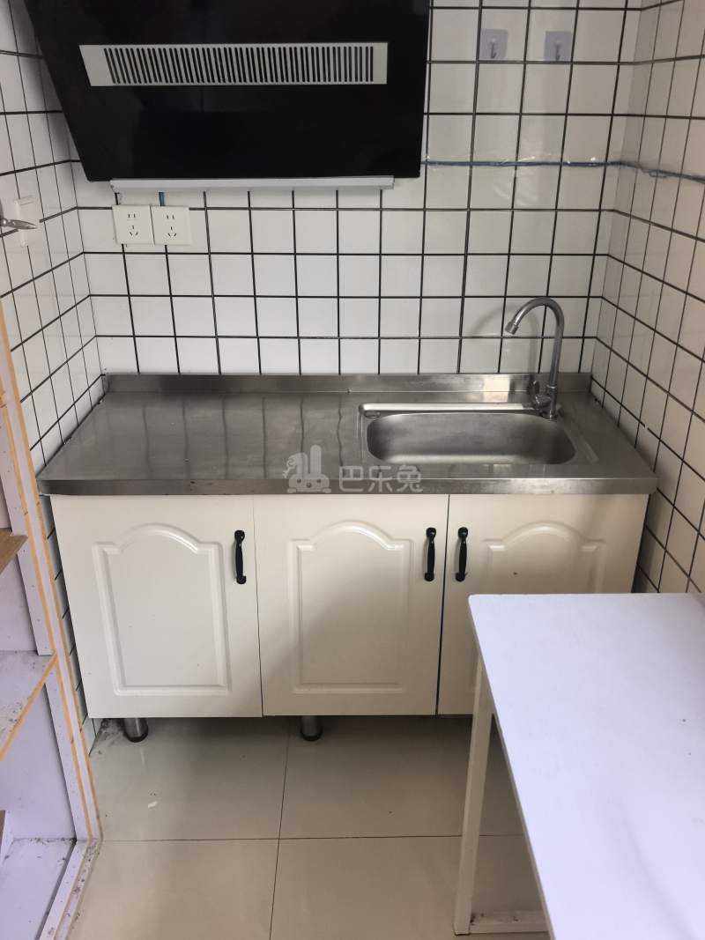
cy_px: 470
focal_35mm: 27
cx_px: 352
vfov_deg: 65.3
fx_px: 733
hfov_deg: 51.3
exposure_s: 1/100
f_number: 1.4
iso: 250
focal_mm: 6.98
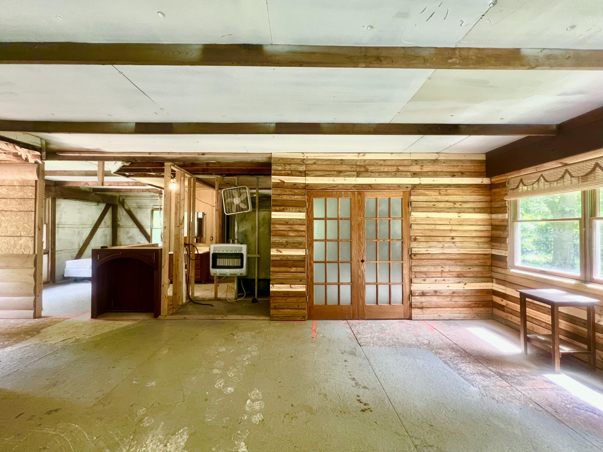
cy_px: 226
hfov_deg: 106.2
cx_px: 302
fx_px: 226
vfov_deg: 89.9
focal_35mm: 13
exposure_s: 1/65
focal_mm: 1.57
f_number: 1.8
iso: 250
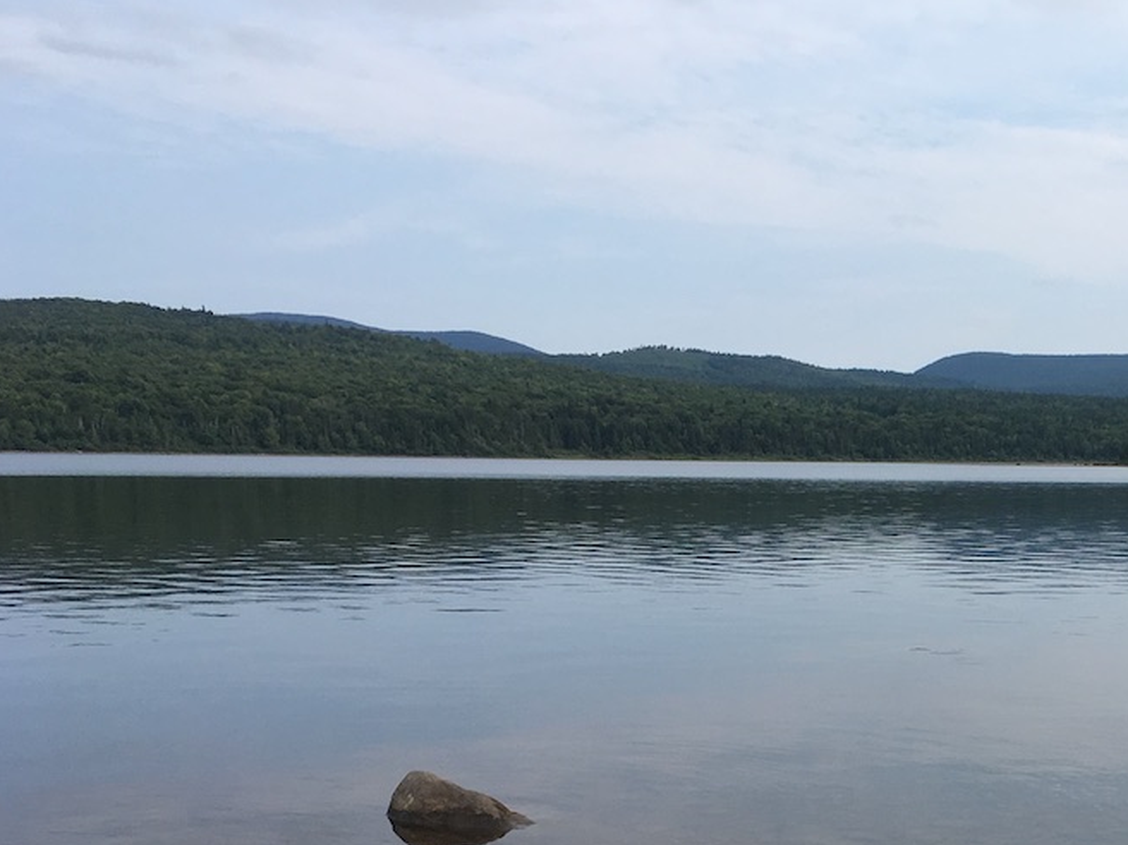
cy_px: 759
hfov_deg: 34.3
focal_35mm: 53
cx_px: 998
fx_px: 1726
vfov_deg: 26.6
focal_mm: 4.15
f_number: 2.2
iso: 25
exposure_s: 1/1241
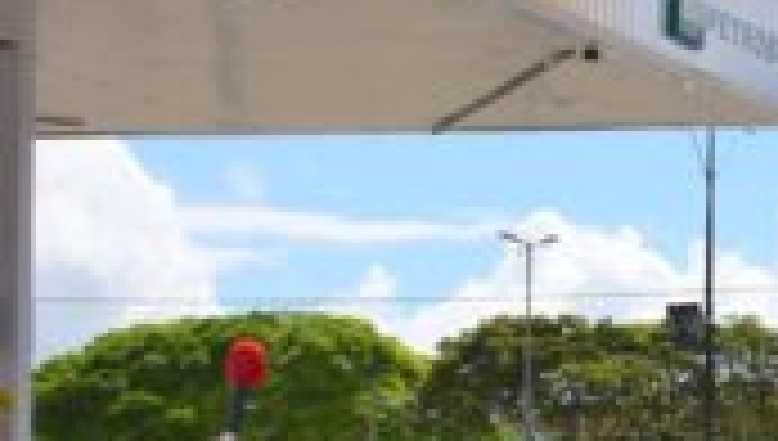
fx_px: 3058
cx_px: 1596
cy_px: 511
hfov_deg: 12.6
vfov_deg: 8.2
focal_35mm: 148
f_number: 11
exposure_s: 1/200
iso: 100
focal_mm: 22
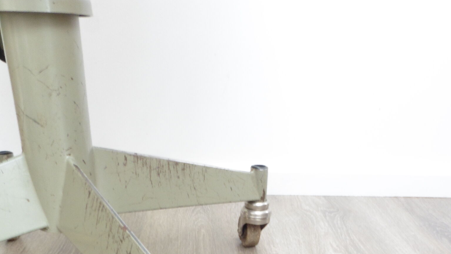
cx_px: 226
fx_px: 419
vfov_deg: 30.8
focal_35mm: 35
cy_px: 265
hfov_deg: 56.6
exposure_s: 1/10
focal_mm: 4.3
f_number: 8
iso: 200
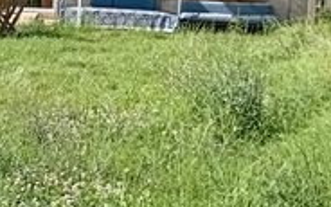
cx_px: -187
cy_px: 43
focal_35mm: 90
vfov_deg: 14.4
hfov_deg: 19.6
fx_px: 812
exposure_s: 1/500
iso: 100
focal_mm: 3.98
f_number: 1.8
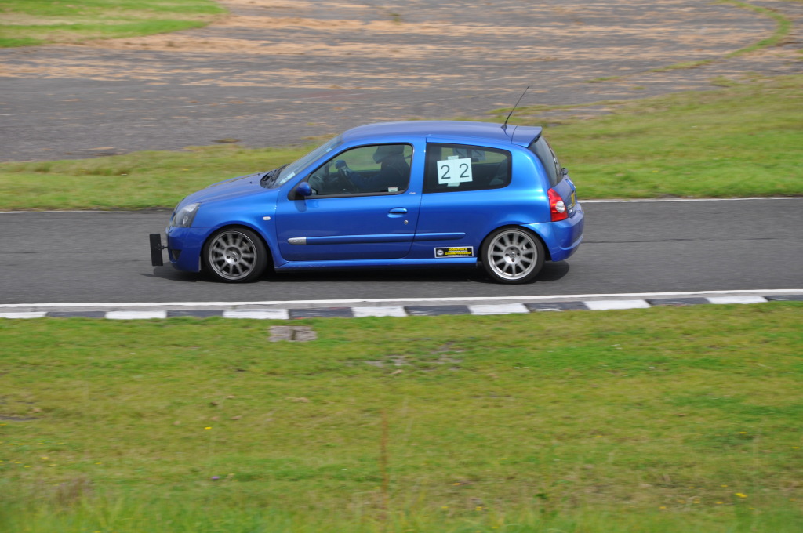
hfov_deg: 13.1
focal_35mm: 158
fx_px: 3509
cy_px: 266
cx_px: 402
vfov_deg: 8.7
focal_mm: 105
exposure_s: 1/400
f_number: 10
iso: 200
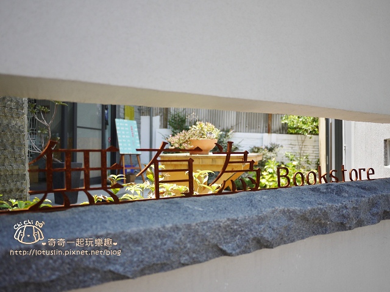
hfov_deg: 63.4
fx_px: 315
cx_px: 195
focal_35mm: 28
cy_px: 146
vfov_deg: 49.7
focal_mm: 14
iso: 100
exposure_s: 1/1000
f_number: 2.5
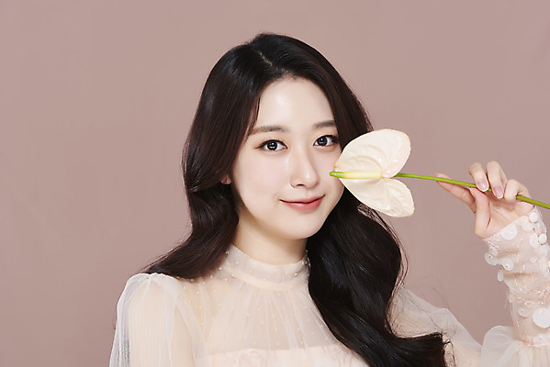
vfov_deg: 13.1
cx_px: 275
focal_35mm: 105
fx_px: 1605
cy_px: 184
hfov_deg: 19.4
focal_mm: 105
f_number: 11
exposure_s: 1/125
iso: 64
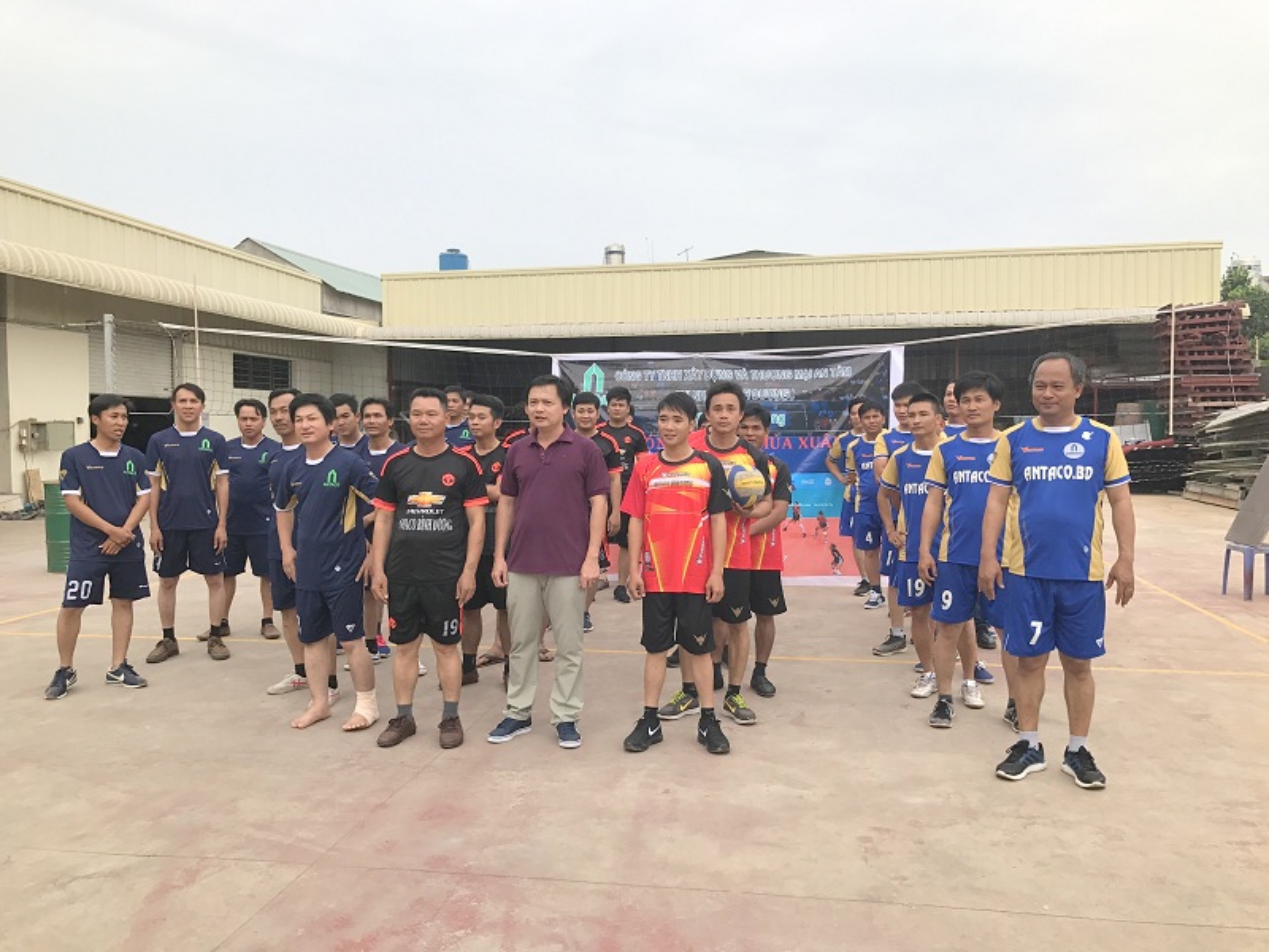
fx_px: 1026
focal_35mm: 28
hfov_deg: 63.4
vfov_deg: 49.7
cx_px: 634
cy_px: 476
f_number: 1.8
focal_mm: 3.99
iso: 20
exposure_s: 1/912
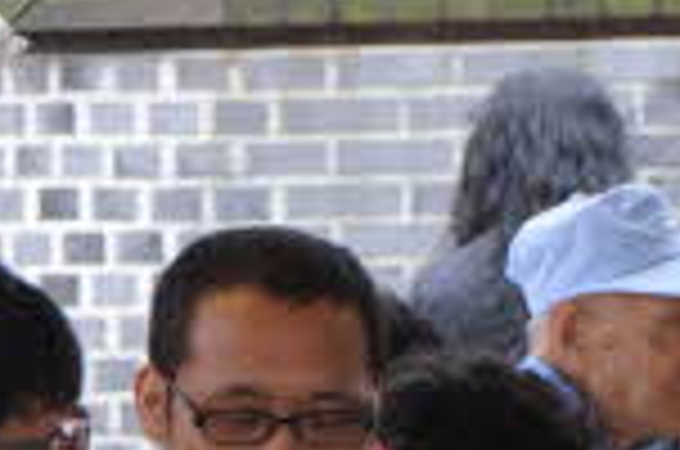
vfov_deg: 1.9
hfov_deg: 2.9
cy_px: 43
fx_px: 13496
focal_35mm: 716
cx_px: -423
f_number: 8
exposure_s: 1/125
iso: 640
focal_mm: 120
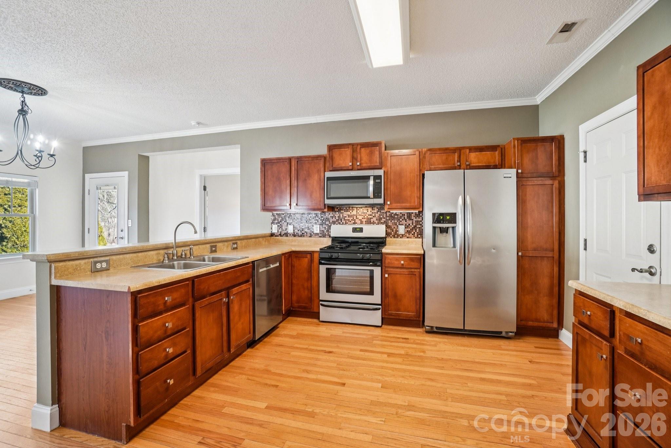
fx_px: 280
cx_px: 336
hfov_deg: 100.4
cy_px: 224
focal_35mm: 15
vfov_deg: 77.3
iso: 400
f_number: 8
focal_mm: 10
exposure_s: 1/5
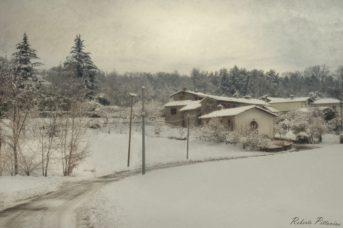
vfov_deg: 18.8
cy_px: 114
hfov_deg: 28.1
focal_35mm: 72
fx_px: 685
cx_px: 172
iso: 100
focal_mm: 47.5
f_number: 11
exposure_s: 1/250
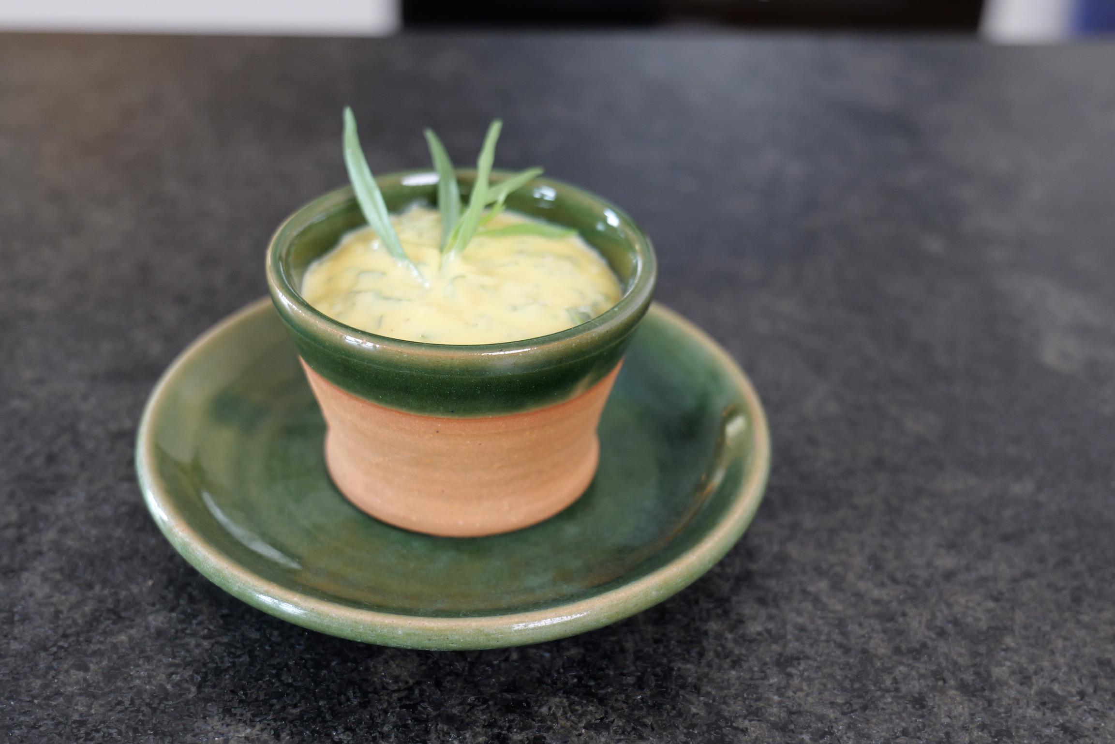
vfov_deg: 27.0
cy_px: 372
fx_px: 1549
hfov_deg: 39.6
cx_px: 558
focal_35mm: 50
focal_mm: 50
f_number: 5.3
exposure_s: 1/60
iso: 1250
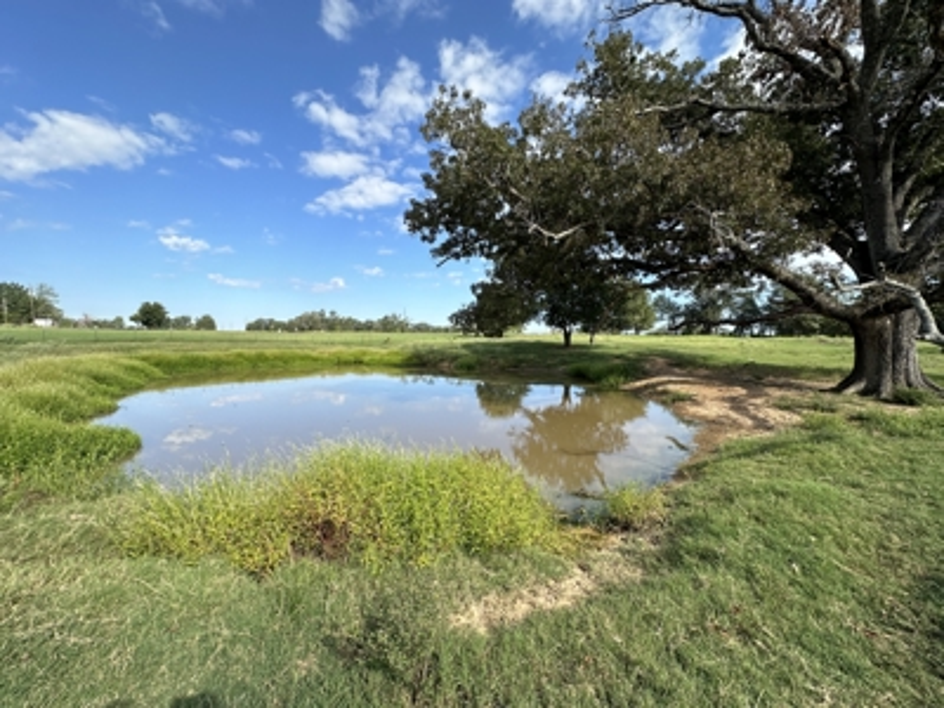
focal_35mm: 14
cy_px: 354
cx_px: 472
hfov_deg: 102.1
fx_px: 382
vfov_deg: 85.7
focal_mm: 2.22
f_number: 2.2
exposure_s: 1/1114
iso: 40
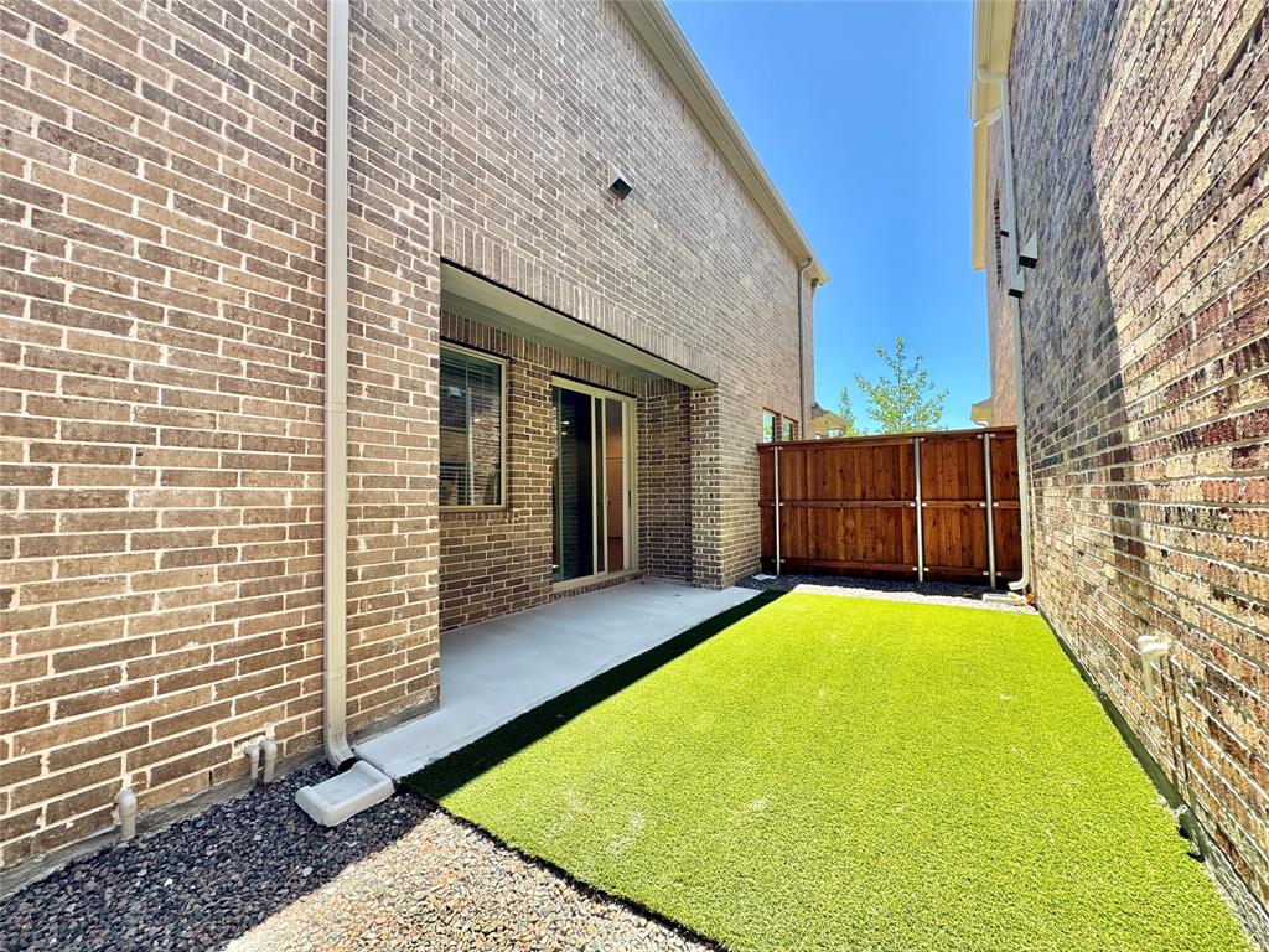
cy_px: 476
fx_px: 513
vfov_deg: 85.7
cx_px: 634
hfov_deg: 102.1
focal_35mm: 14
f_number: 2.2
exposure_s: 1/275
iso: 40
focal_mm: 2.22
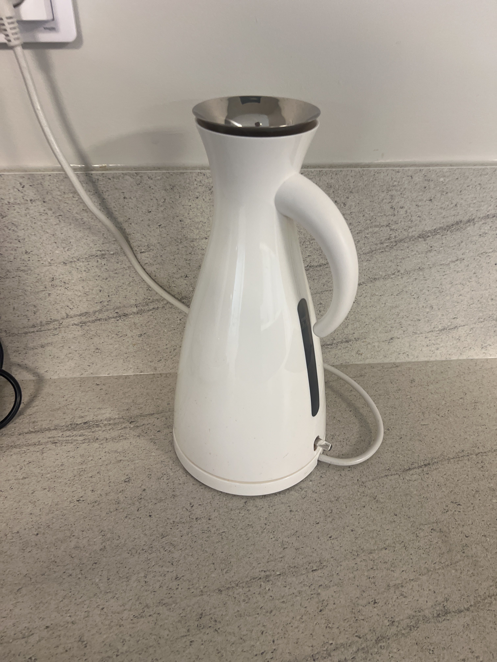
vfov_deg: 67.3
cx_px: 248
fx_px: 498
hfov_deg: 53.1
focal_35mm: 26
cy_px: 331
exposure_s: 1/50
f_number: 1.5
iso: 125
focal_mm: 5.7
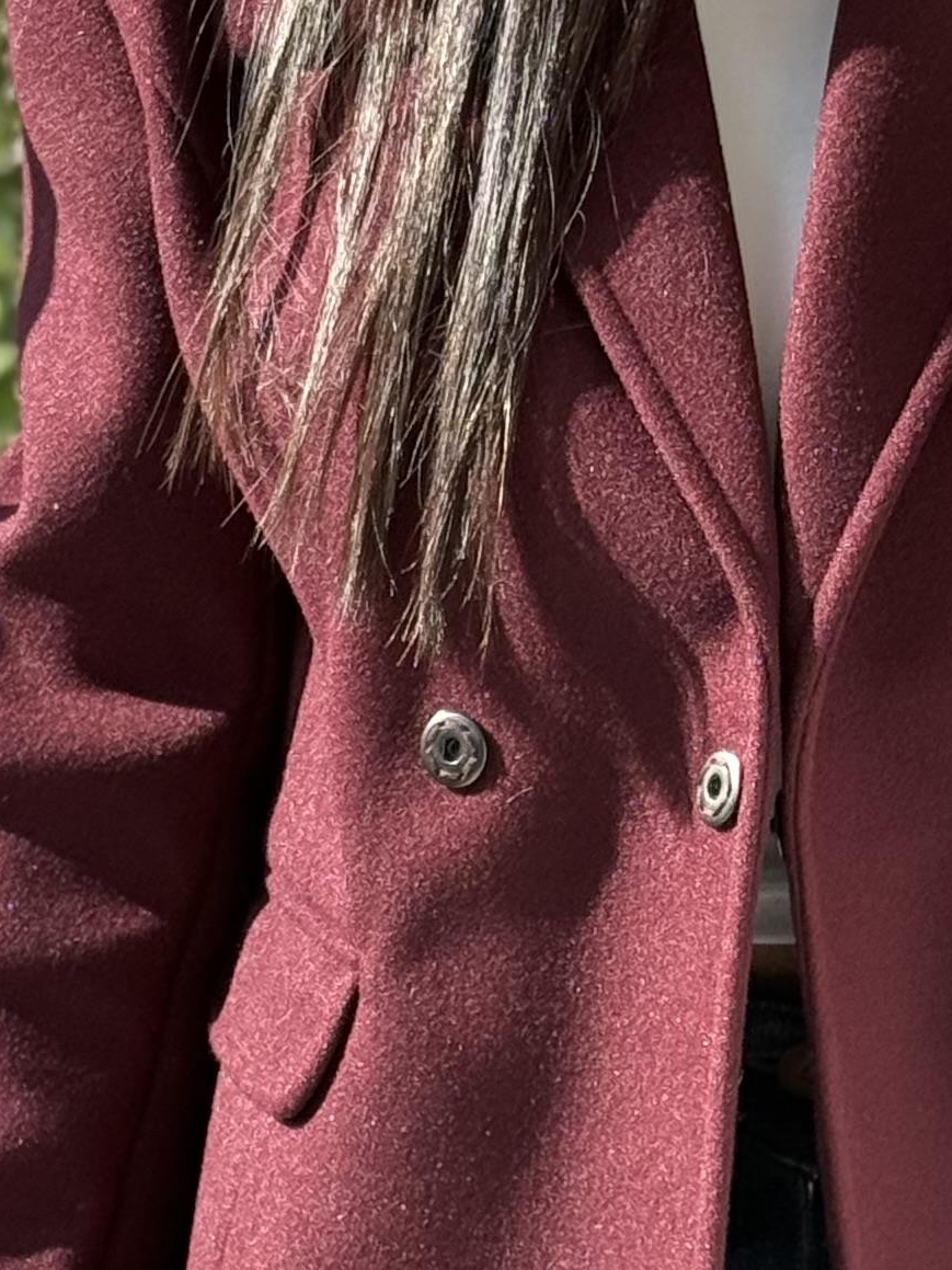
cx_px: 871
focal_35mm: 167
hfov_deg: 8.9
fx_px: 6125
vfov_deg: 11.8
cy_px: 648
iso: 64
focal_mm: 6.76
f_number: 1.78
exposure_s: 1/687
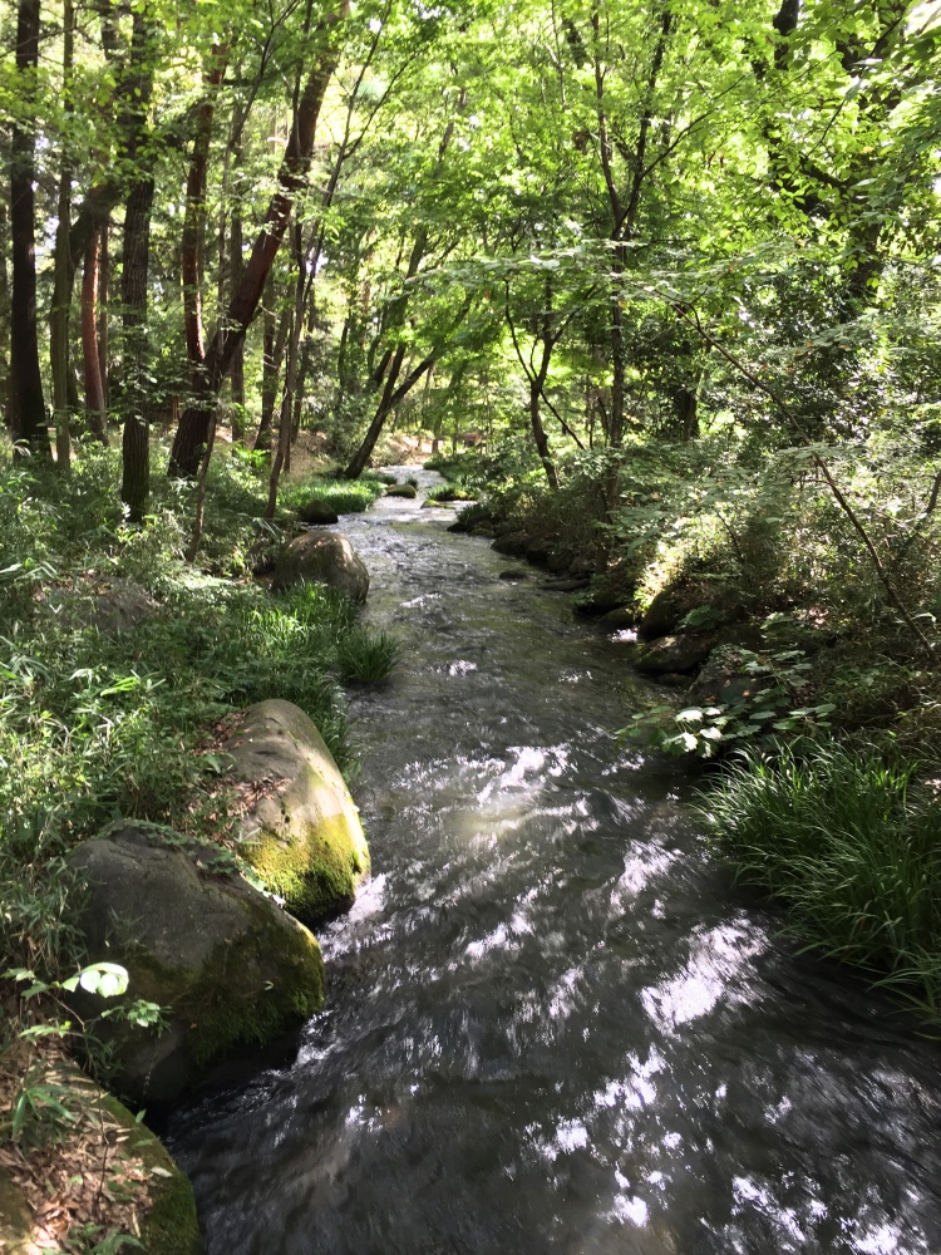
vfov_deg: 61.7
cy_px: 628
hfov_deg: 48.2
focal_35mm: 29
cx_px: 470
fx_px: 1051
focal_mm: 4.15
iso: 40
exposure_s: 1/30
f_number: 2.2
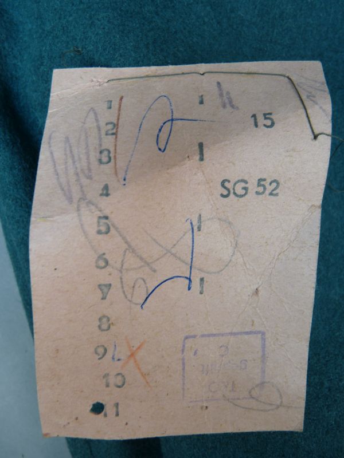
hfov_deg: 51.4
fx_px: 358
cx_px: 172
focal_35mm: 27
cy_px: 229
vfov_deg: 65.3
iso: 100
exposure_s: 1/30
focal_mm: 4.8
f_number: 2.8
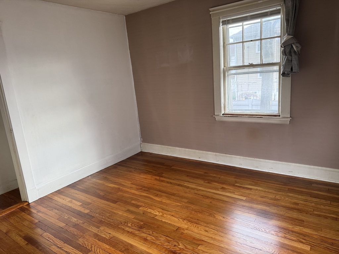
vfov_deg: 56.8
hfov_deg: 71.6
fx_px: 235
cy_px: 127
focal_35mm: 24
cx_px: 170
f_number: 1.78
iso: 160
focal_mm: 6.76
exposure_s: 1/121
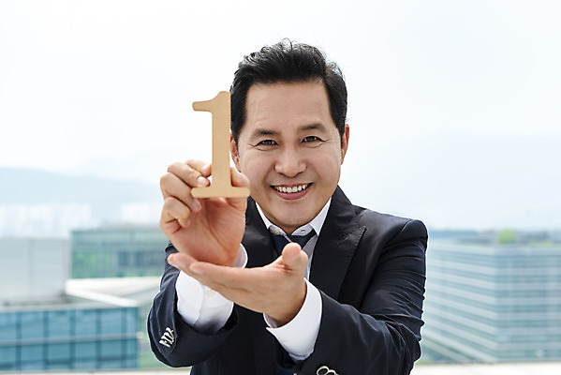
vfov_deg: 24.2
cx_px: 280
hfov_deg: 35.6
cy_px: 188
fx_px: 873
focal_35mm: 56
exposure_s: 1/1250
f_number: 5.6
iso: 400
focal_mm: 56
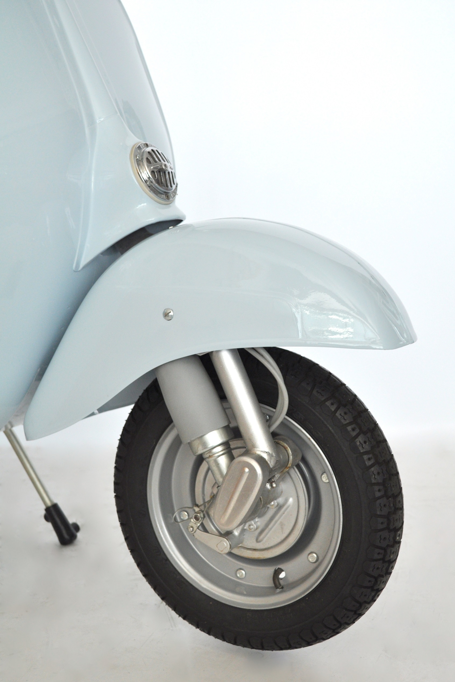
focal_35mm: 51
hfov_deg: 26.5
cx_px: 228
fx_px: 966
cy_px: 341
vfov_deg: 38.9
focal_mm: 34
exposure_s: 1/60
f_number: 5
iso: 500
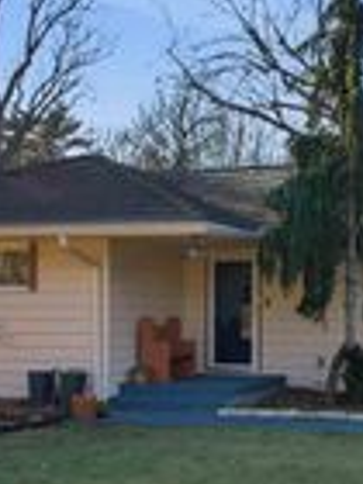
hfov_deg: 25.0
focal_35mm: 55
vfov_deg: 34.9
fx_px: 769
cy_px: 233
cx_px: 380
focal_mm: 16
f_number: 8
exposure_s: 1/1600
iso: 100
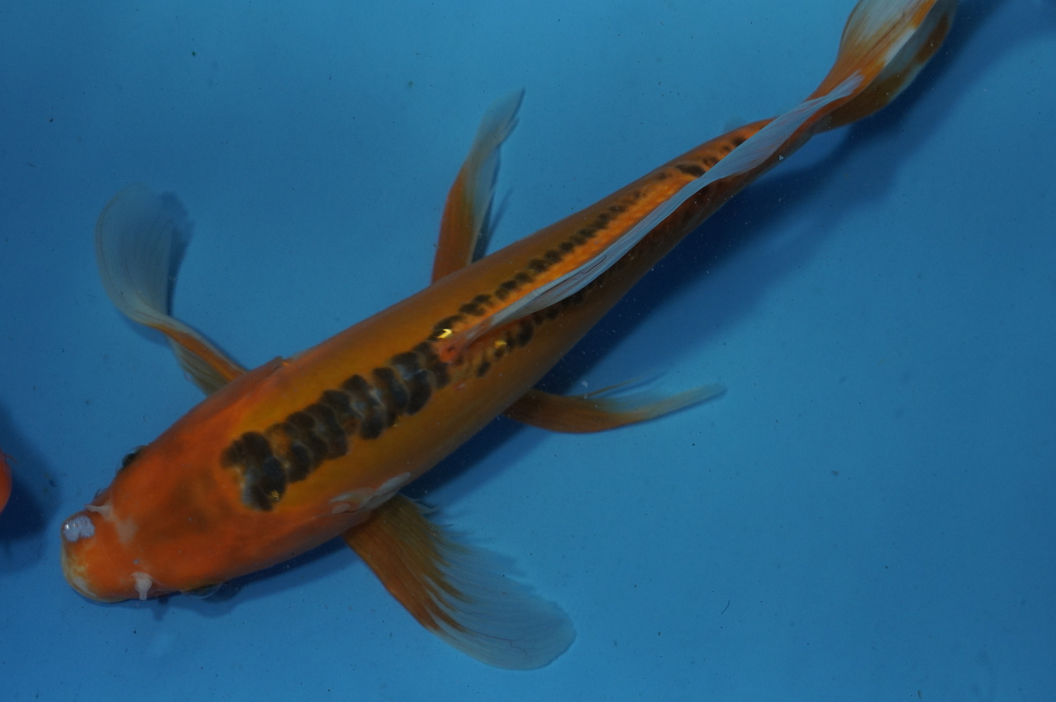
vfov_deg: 15.7
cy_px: 363
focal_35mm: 87
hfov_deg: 23.4
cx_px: 536
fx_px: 2550
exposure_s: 1/160
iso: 1250
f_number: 5
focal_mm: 54
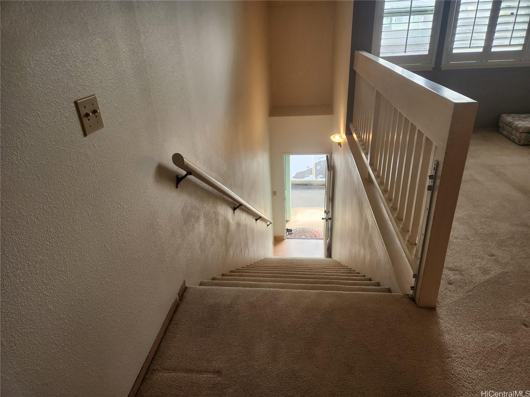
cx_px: 265
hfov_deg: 73.9
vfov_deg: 58.9
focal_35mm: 23
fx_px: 352
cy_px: 198
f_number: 1.8
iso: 160
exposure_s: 1/120
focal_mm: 5.4
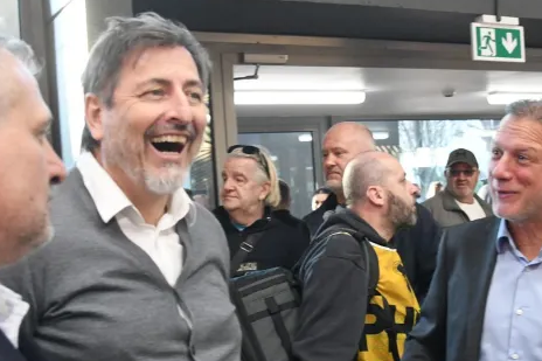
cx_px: 364
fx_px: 888
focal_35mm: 59
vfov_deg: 22.8
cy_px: 262
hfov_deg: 33.6
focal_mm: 24
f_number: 4
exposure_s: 1/320
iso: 2500
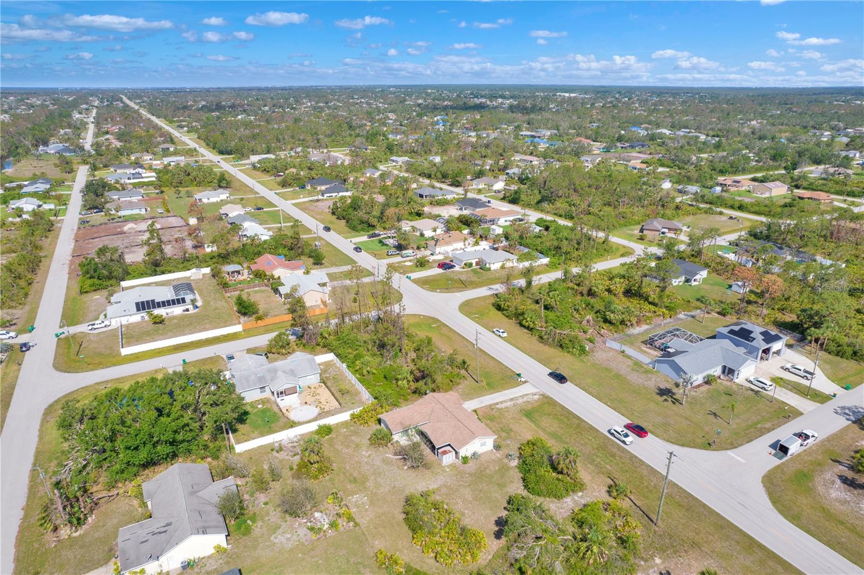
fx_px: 528
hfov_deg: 78.6
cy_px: 288
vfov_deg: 57.2
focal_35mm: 22
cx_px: 432
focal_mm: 8.38
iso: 100
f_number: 2.8
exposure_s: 1/1600
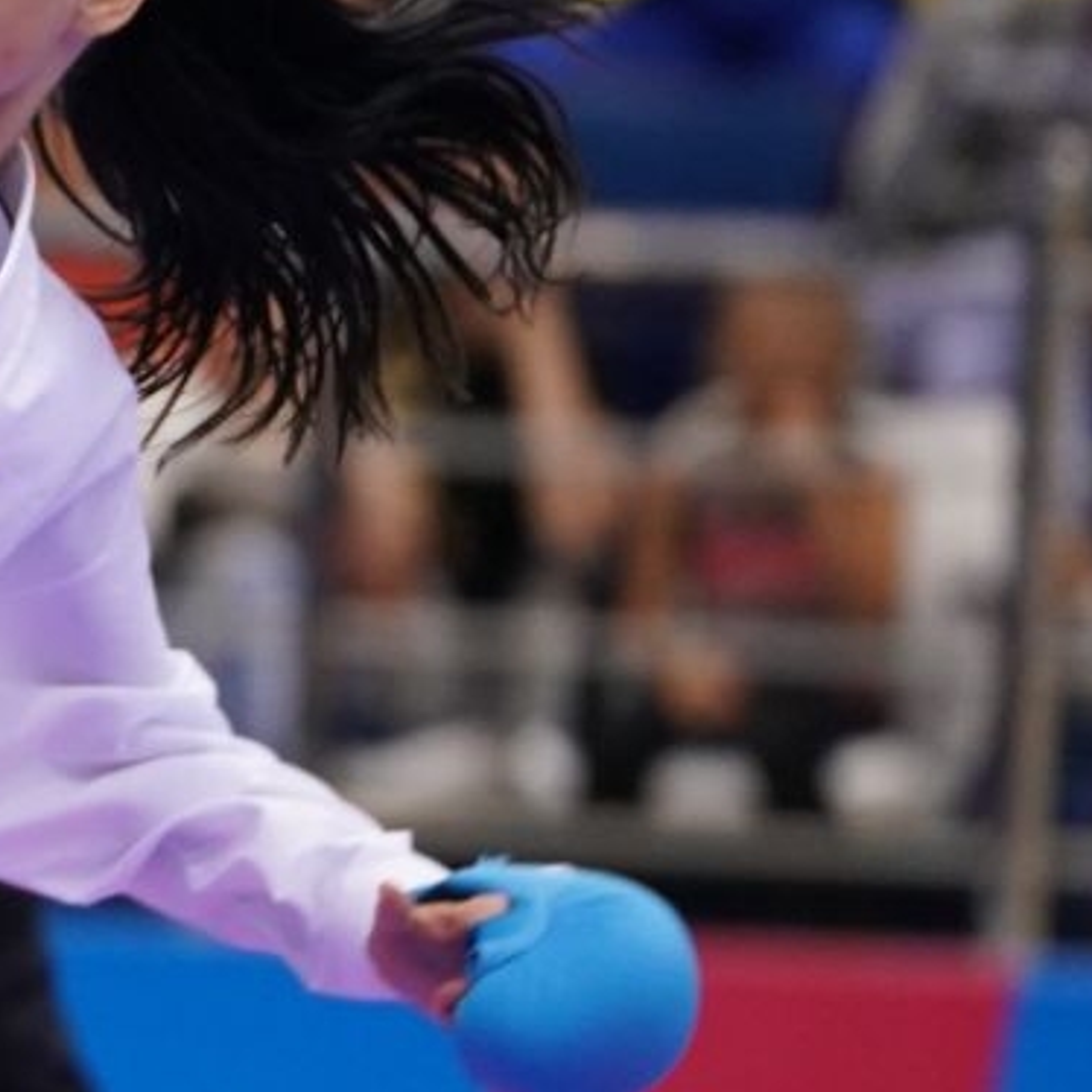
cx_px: -1510
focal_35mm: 809
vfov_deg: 2.2
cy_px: 558
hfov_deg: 2.2
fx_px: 28873
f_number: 2.8
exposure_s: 1/1000
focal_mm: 198
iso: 1600
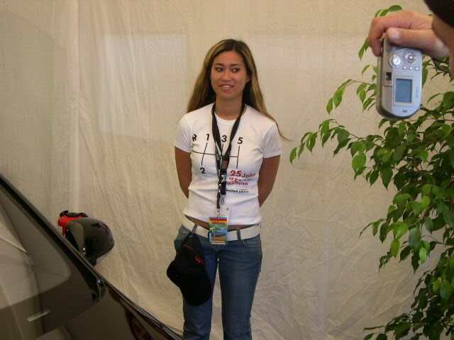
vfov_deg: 28.0
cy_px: 170
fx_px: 682
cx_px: 227
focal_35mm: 52
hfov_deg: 36.8
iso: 100
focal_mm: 11.1
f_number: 3.2
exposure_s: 1/72.4
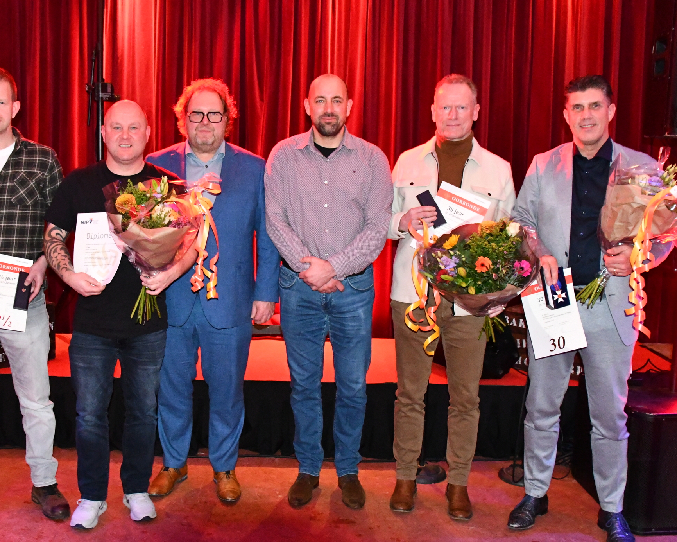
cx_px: 257
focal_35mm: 43
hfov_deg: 42.6
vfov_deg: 34.9
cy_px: 259
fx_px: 862
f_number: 3.5
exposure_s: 1/60
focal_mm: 21
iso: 6400
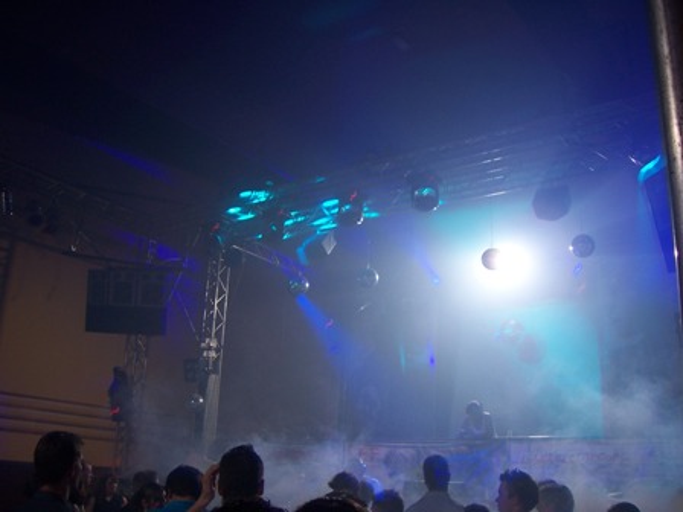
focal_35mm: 36
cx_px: 342
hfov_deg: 51.4
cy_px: 256
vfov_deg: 39.7
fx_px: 710
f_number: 3
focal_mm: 6
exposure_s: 1/2
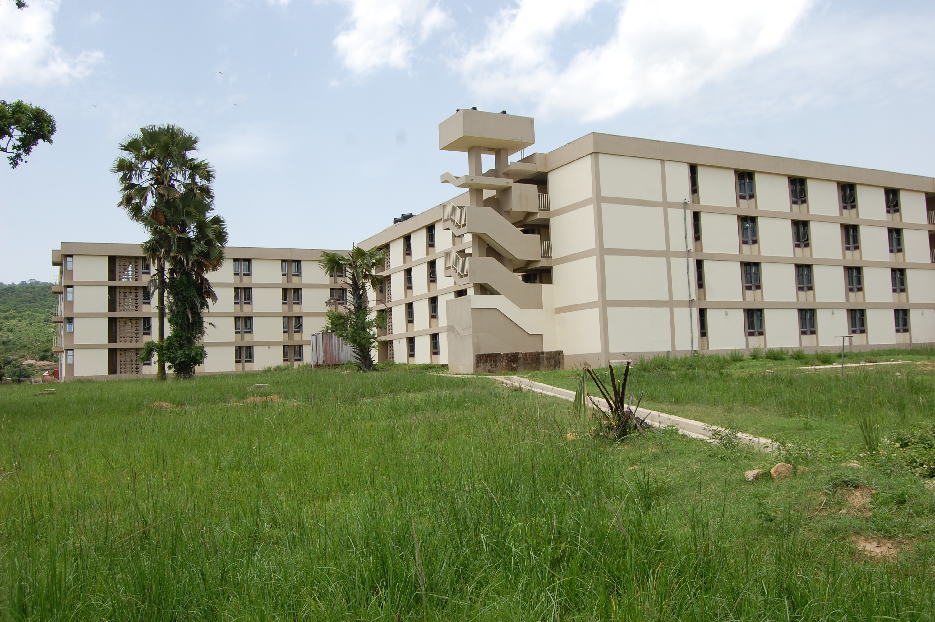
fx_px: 778
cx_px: 468
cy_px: 311
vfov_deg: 43.5
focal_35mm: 30
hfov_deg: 62.0
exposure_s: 1/320
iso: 200
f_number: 9
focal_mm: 20
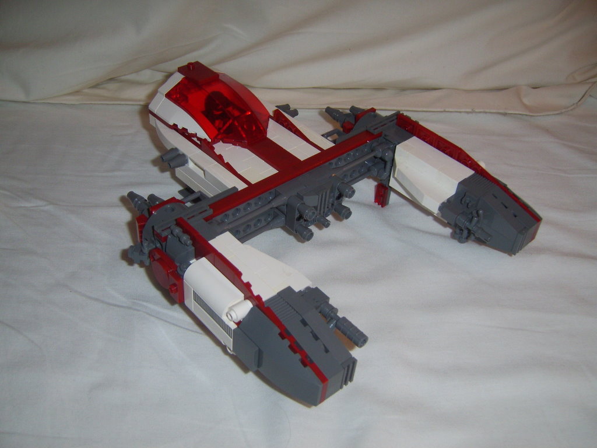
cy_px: 224
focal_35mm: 38
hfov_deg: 49.0
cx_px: 298
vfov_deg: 37.7
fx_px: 655
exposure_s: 1/30
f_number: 2.8
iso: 100
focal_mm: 7.8
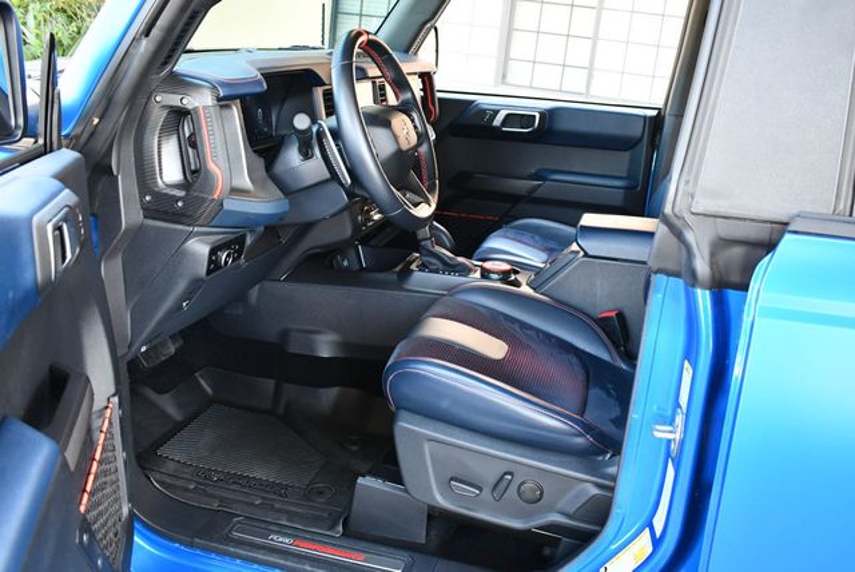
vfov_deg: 36.9
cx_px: 428
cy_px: 286
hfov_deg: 53.1
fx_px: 856
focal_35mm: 36
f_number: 3.5
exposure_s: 1/125
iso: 1100
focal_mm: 18
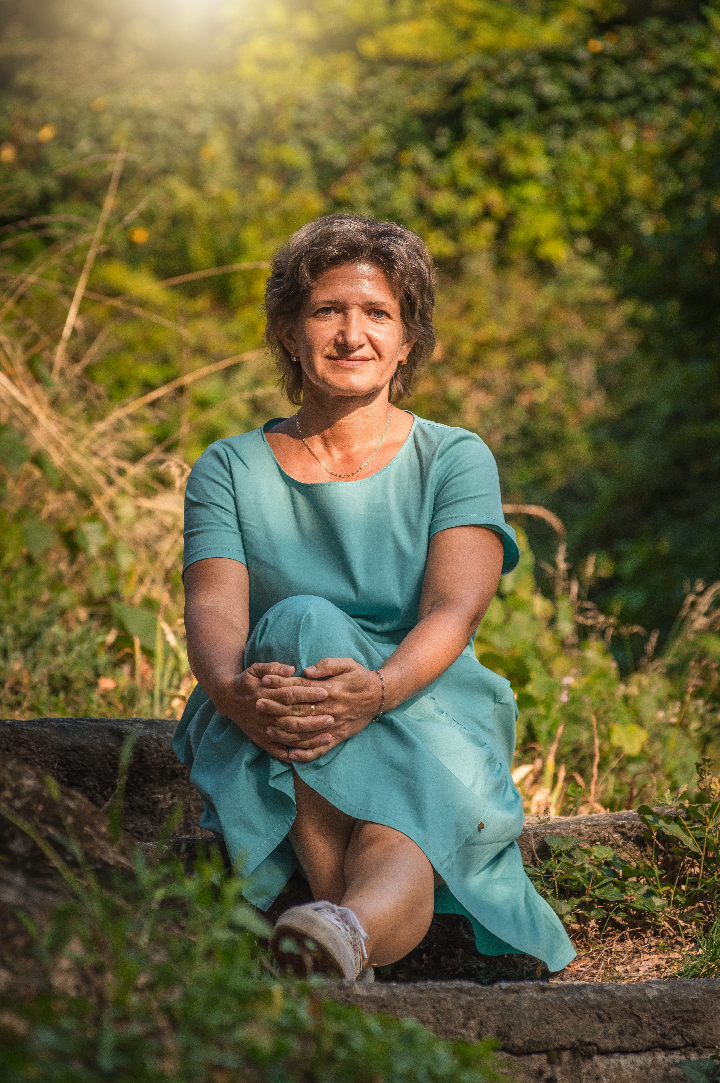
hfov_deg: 7.9
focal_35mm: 172
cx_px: 360
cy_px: 542
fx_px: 5184
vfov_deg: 11.9
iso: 800
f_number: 4.5
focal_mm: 115
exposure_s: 1/1500
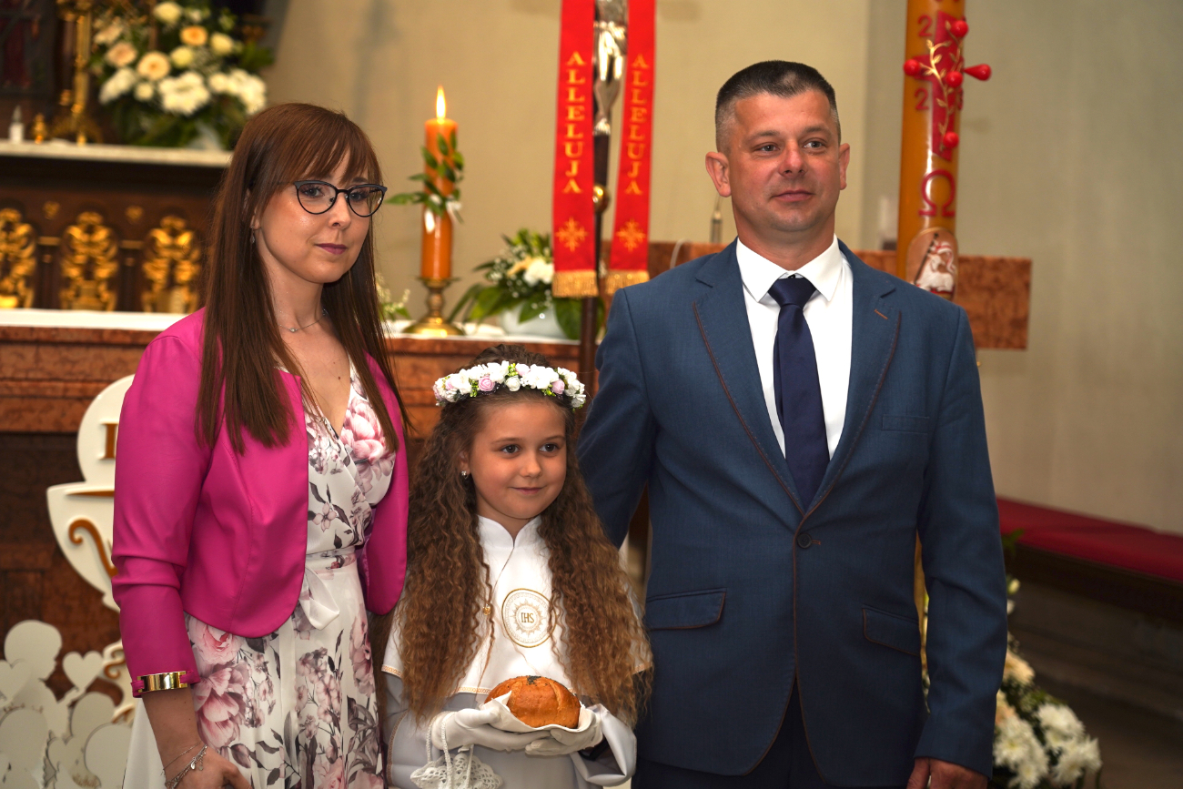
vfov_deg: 17.5
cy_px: 394
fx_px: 2563
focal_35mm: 78
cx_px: 592
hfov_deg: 26.0
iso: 320
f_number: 4
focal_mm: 78
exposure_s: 1/100
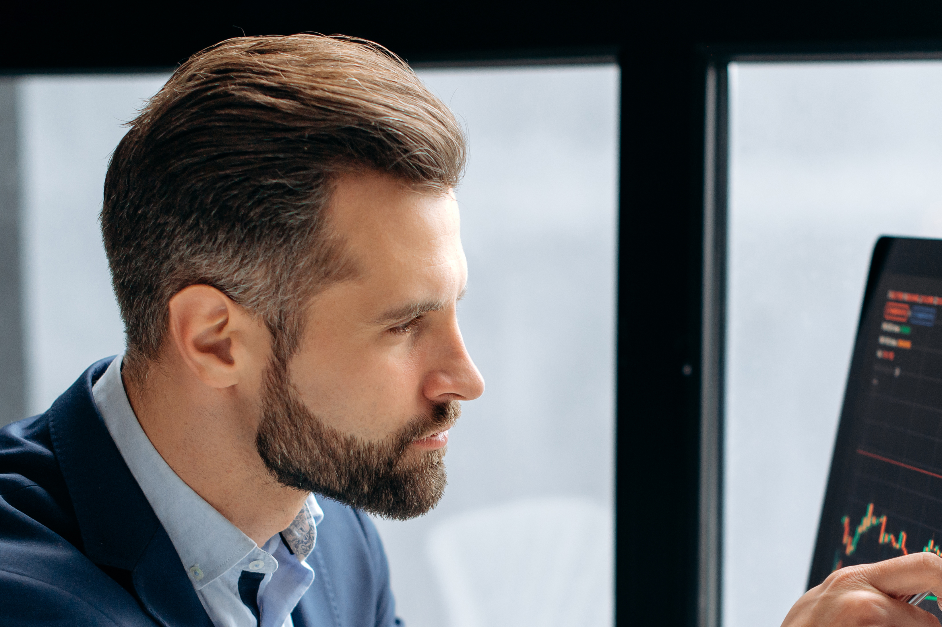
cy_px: 537
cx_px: 598
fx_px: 2380
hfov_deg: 22.3
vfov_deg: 14.9
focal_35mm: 91
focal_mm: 50
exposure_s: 1/100
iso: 500
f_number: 2.5
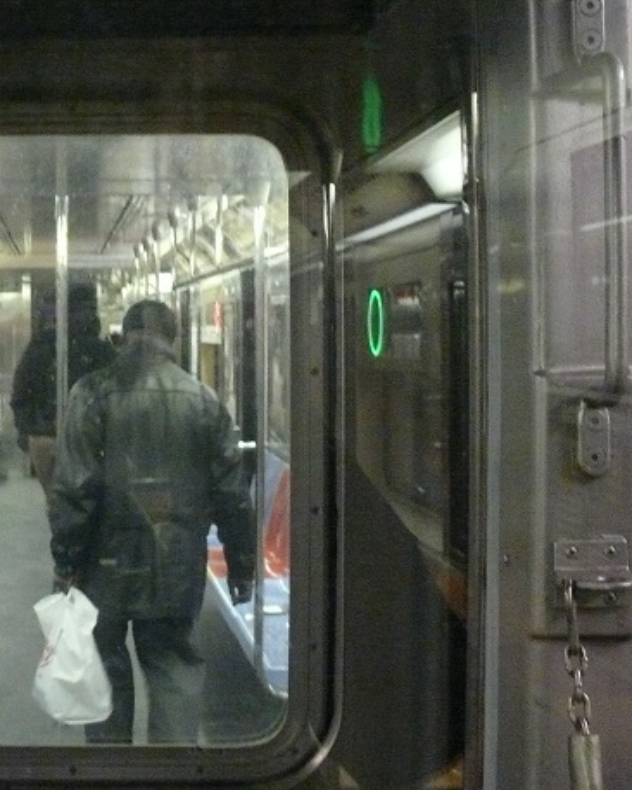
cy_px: 311
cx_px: -2
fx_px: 1425
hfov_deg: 23.9
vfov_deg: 30.9
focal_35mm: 61
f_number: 2.8
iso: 800
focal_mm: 7.4
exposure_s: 1/25
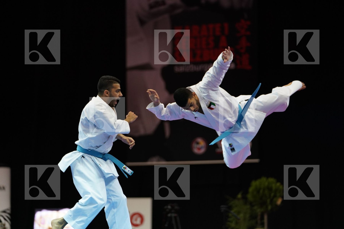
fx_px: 1452
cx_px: 172
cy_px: 114
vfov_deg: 9.0
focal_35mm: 152
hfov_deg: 13.5
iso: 2000
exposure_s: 1/500
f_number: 2.8
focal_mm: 152
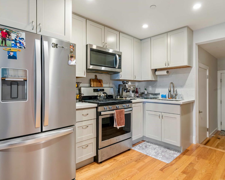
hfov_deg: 79.9
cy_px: 89
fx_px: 133
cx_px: 128
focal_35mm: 20
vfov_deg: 68.1
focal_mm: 17
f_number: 10
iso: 640
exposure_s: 1/5
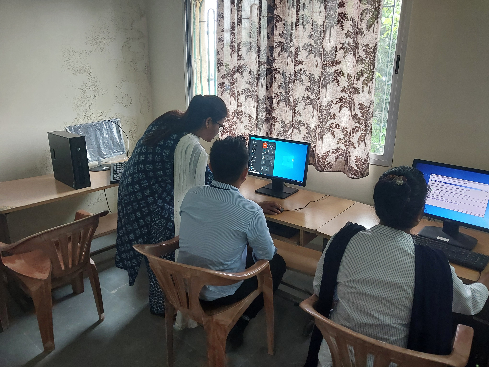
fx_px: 424
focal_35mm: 30
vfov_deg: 46.8
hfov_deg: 60.0
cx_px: 244
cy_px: 184
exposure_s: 1/50
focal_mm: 4.6
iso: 200
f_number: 1.8
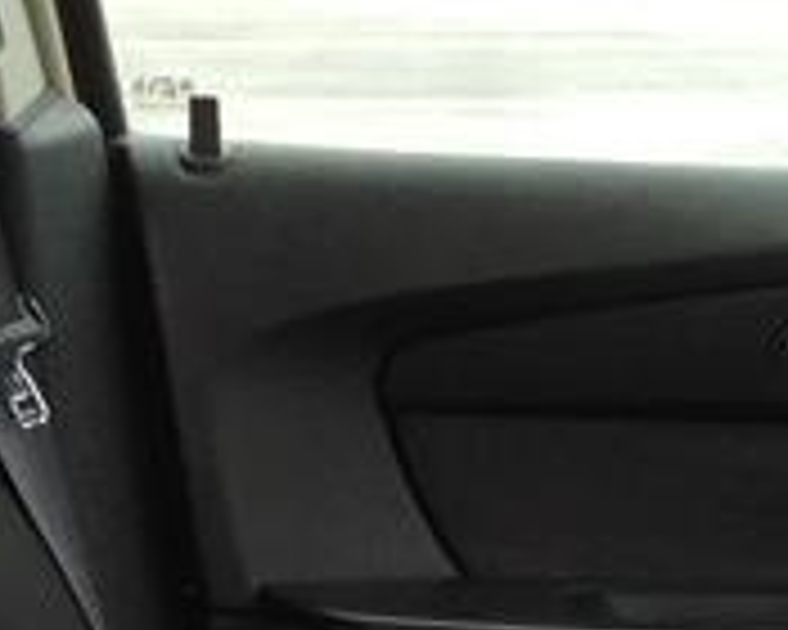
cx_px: 865
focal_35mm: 188
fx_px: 4384
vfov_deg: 8.0
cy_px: 1004
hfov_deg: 10.2
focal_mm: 4.13
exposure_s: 1/120
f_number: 2.4
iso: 80
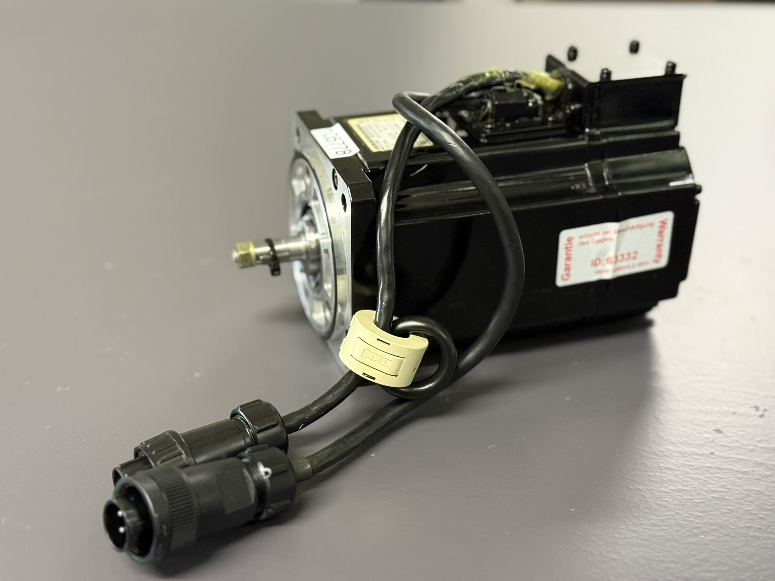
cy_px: 290
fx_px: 1075
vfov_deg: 30.3
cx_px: 388
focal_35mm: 48
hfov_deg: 39.7
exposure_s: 1/33
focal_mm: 6.76
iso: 320
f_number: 1.78
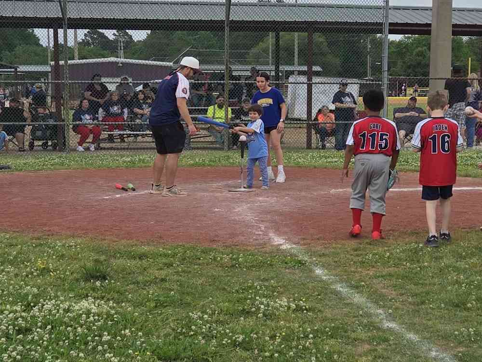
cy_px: 181
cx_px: 241
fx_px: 320
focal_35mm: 23
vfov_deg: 58.9
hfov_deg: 73.9
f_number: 1.8
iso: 25
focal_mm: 5.4
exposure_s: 1/1024
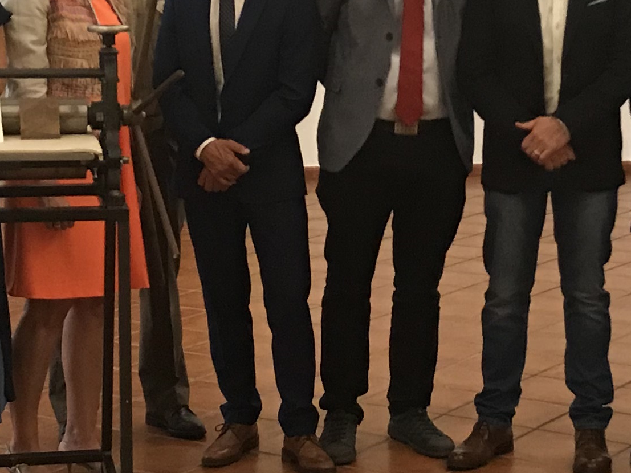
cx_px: 454
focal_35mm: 102
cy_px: 144
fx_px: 1859
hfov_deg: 19.2
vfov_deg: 14.5
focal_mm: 3.99
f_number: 1.8
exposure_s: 1/11
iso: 100
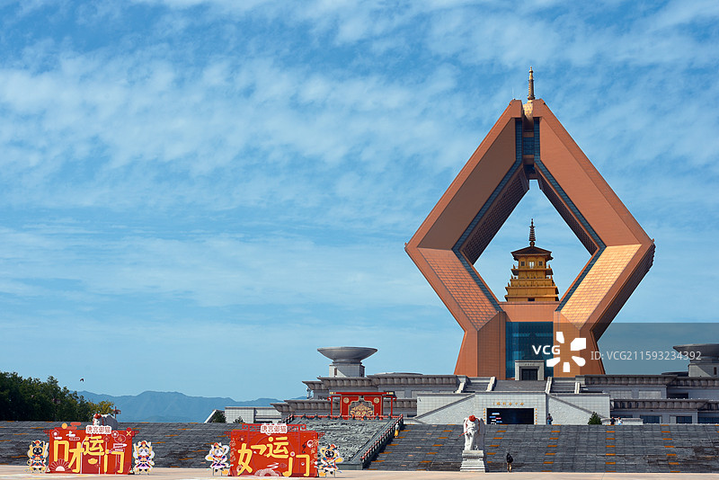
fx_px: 1398
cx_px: 360
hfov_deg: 28.8
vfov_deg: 19.5
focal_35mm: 70
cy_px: 240
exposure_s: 1/250
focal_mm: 70
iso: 100
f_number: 11
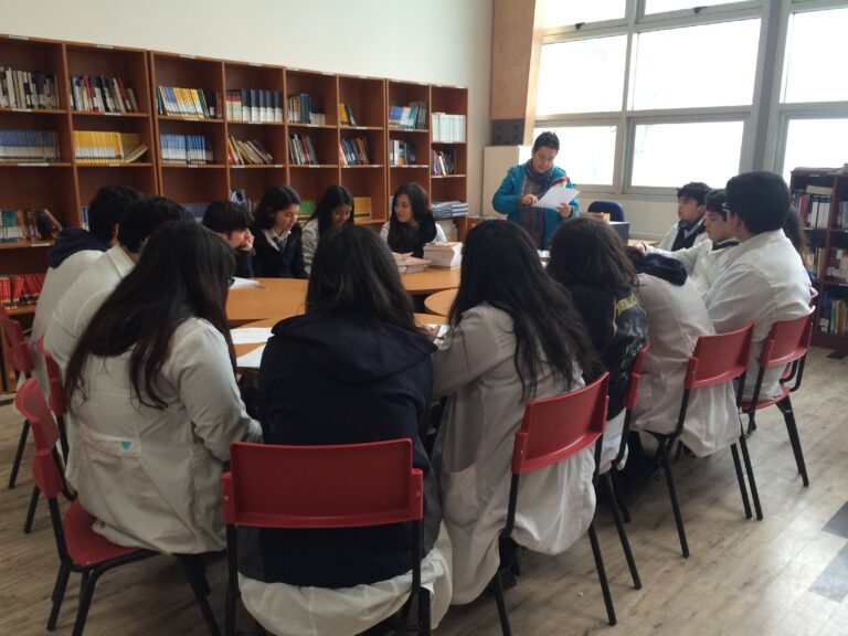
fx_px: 710
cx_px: 424
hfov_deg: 61.7
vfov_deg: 48.2
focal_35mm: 29
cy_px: 318
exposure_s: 1/30
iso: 50
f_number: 2.2
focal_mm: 4.15
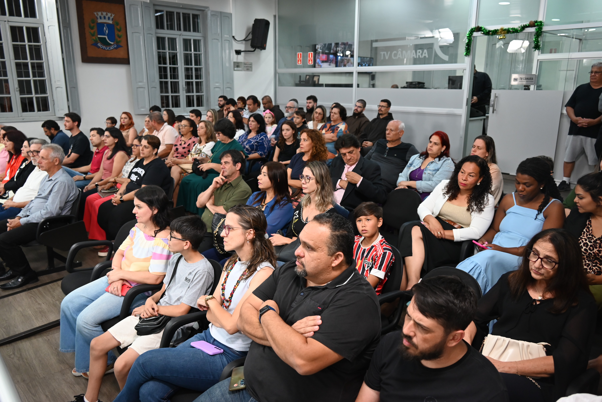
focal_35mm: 28
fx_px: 468
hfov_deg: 65.5
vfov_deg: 46.4
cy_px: 201
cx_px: 301
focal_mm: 28
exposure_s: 1/125
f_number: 4.2
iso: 1600
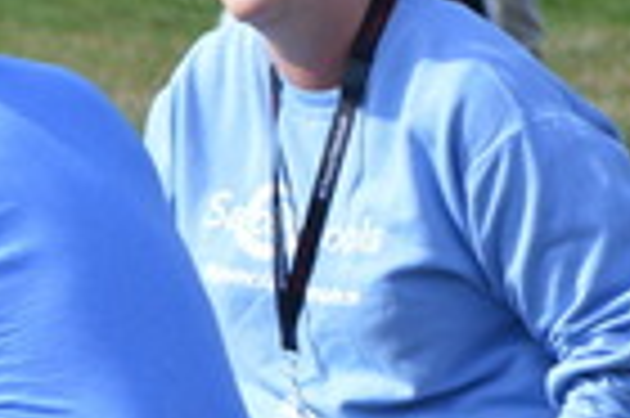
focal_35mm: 903
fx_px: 15782
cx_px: -801
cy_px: 355
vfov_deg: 1.5
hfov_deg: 2.3
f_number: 5.6
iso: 200
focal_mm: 105
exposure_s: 1/500
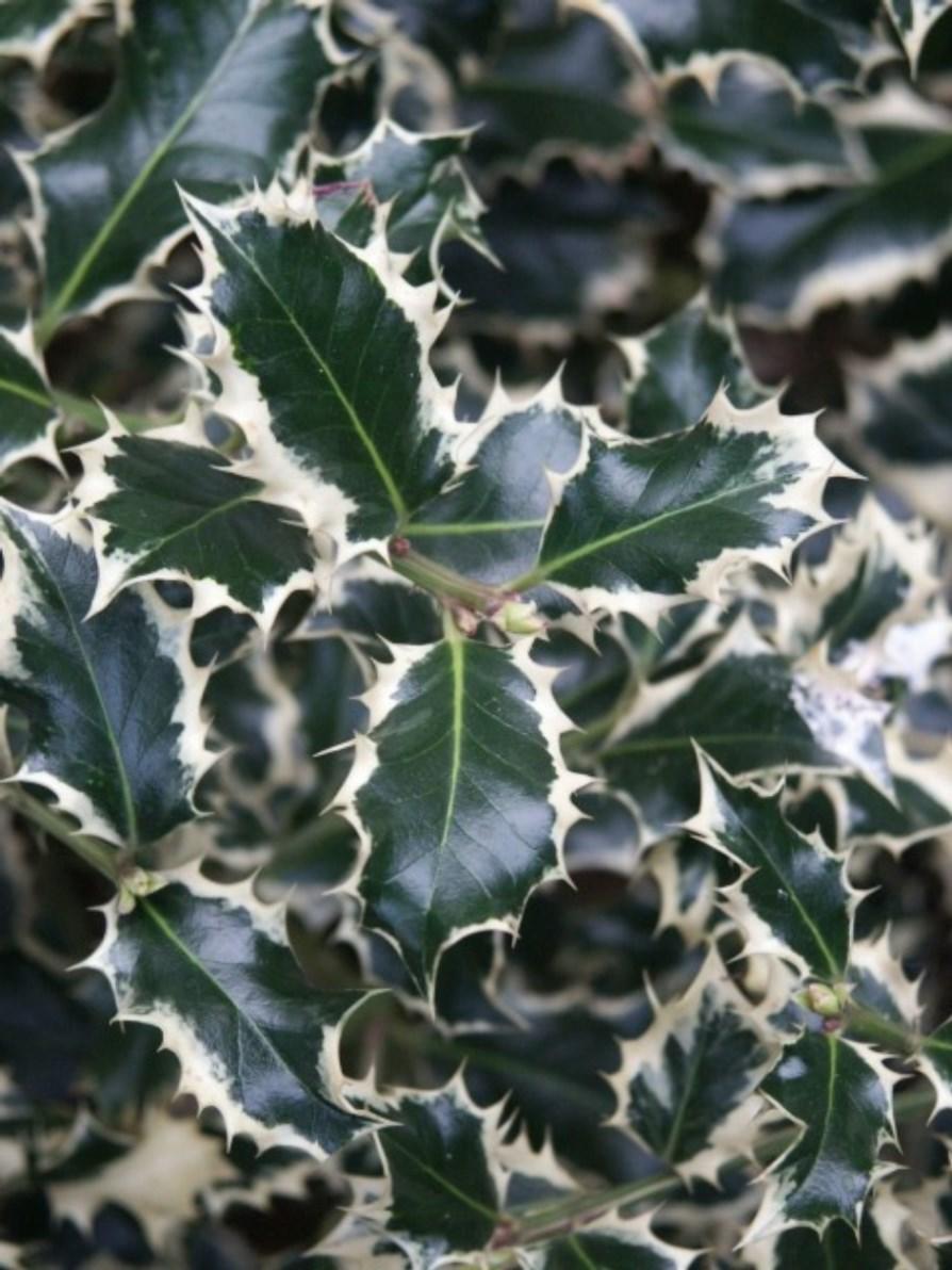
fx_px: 5244
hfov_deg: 10.4
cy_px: 635
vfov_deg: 13.8
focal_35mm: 143
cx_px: 476
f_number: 3.5
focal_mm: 36.21
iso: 200
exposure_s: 1/125
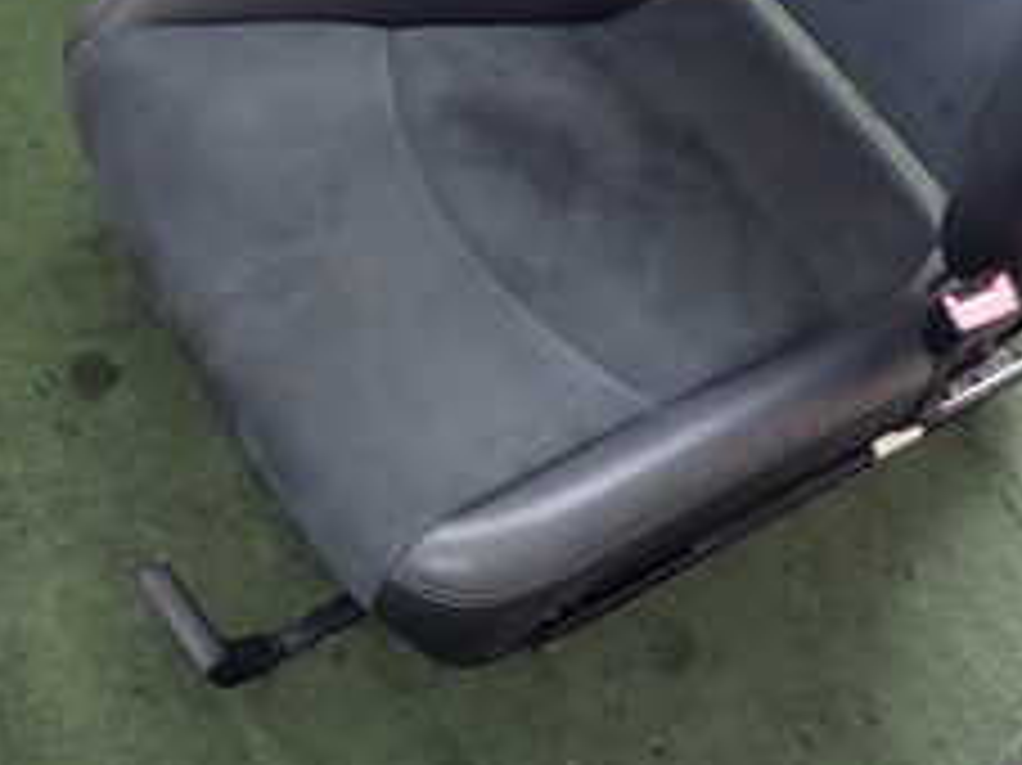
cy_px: -171
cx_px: 729
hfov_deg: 29.1
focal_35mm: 66
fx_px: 1948
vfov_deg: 20.7
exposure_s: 1/60
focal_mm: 4.5
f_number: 2
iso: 200
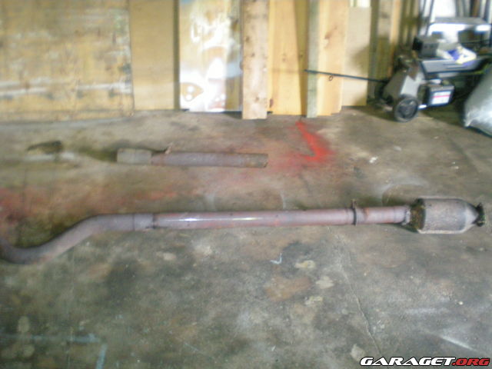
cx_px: 246
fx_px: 540
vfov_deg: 37.7
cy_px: 184
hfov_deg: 49.0
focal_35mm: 38
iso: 400
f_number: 3.1
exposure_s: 1/12
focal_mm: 6.3
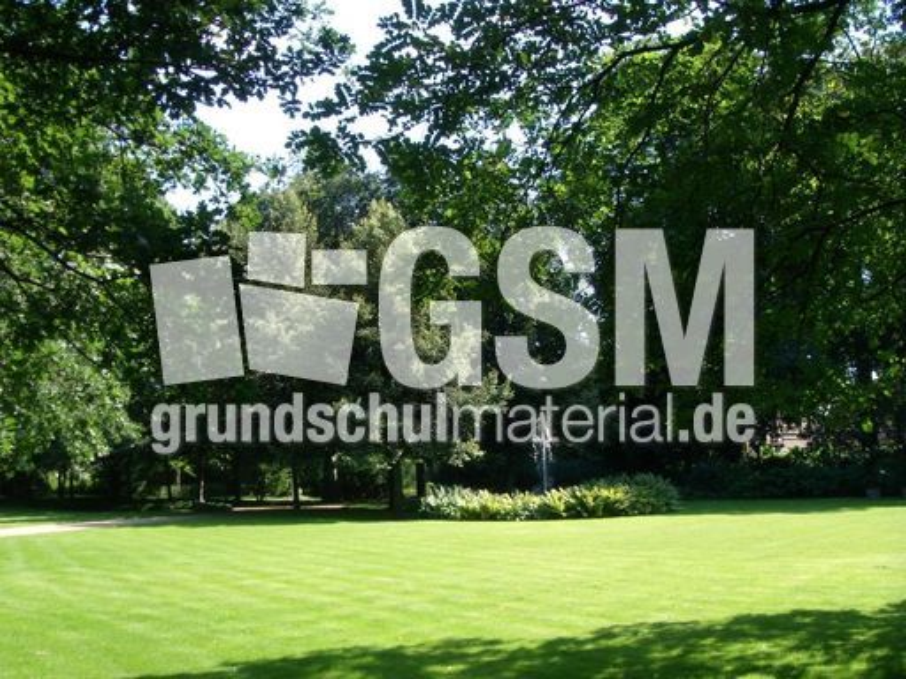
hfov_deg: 49.0
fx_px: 995
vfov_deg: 37.7
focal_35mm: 38
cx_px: 453
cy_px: 340
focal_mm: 6.4
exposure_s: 1/115
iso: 64
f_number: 5.7
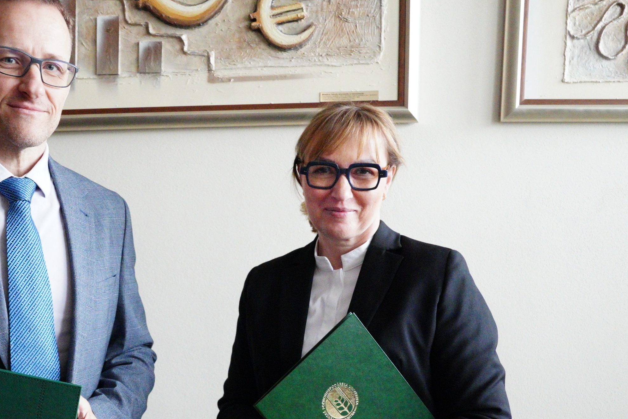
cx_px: 195
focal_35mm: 38
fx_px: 663
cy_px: 285
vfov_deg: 34.7
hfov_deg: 49.6
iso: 12800
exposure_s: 1/250
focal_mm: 24
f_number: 5.6
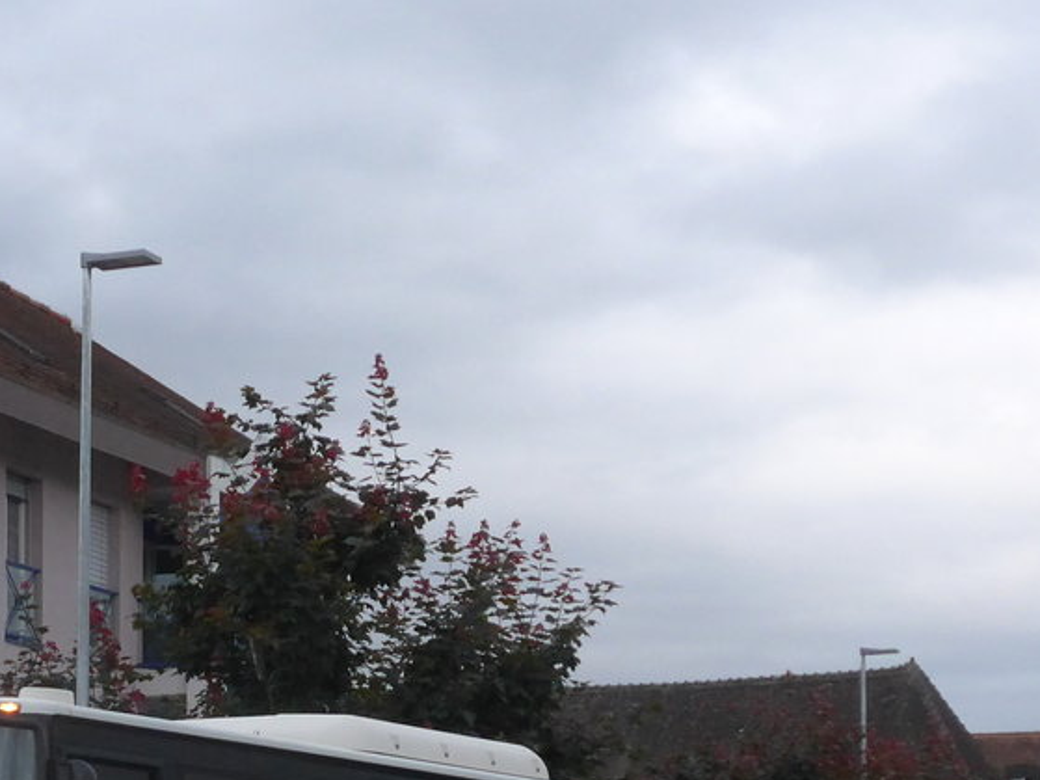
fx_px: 3544
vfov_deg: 12.4
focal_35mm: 118
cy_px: 763
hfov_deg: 16.5
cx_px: 179
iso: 640
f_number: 3.4
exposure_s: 1/250
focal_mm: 11.3
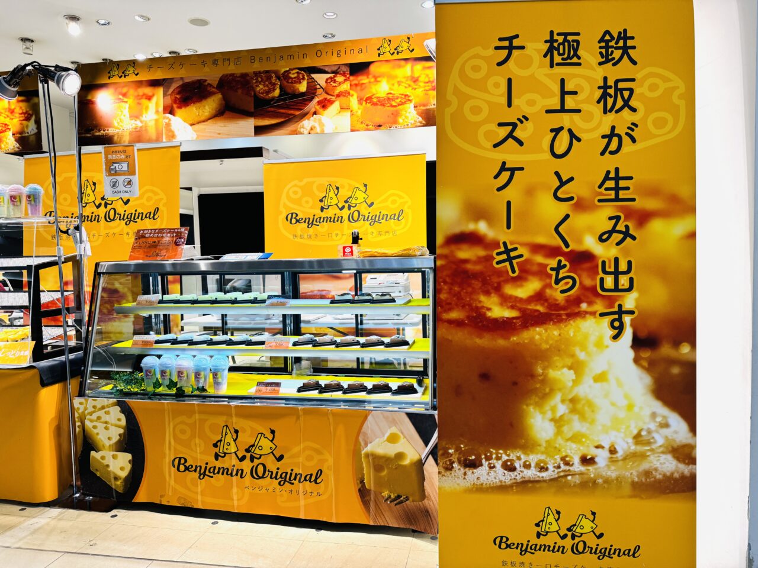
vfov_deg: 56.8
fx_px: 526
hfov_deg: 71.6
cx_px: 379
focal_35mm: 24
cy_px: 284
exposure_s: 1/100
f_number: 1.78
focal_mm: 6.76
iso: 64
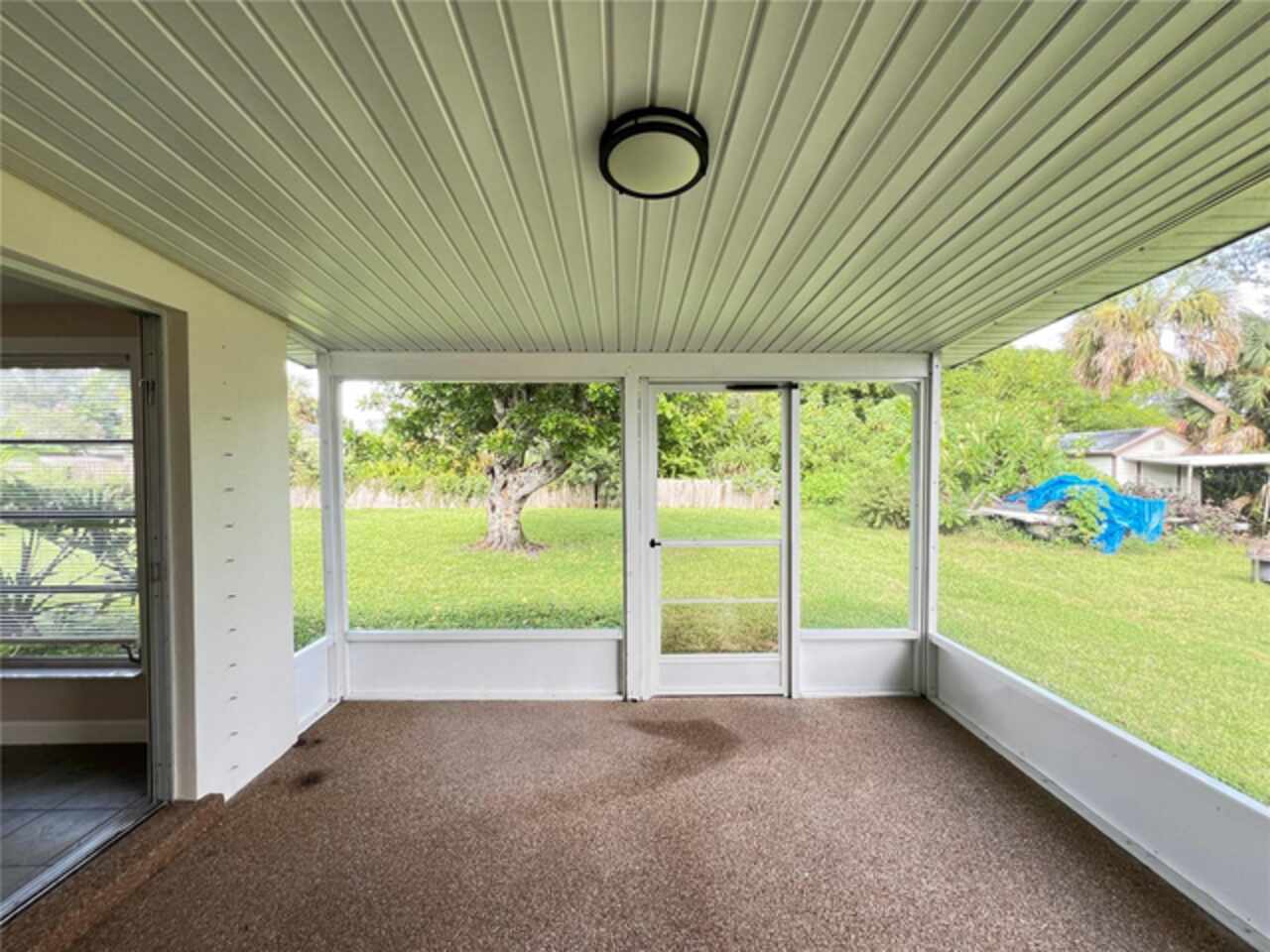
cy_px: 476
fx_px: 477
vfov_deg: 89.9
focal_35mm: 13
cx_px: 635
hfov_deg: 106.2
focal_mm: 1.57
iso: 80
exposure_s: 1/99
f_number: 1.8
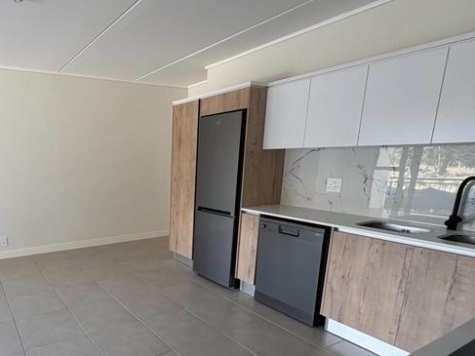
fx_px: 316
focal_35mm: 23
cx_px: 116
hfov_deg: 68.9
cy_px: 224
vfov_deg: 58.1
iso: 100
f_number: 2.2
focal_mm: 2.22
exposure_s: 1/99
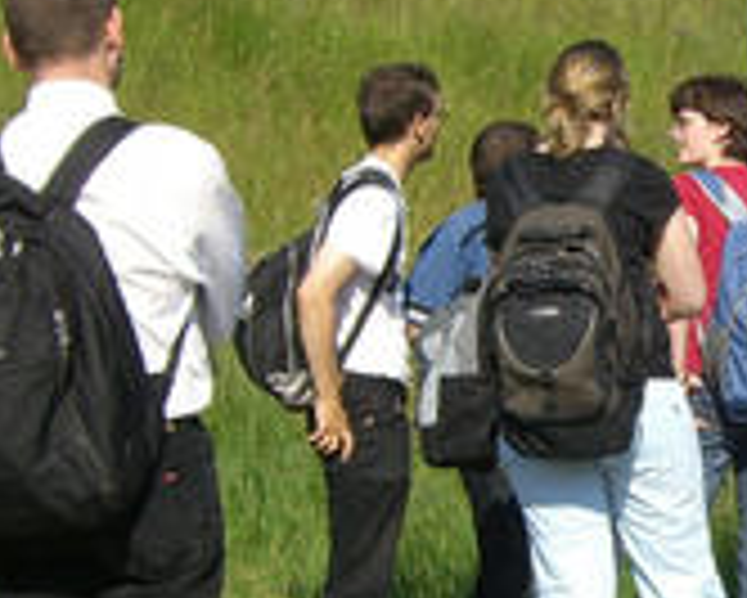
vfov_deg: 10.8
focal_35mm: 143
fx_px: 3163
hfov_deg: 13.1
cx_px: 882
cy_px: 360
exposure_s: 1/640
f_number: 4.3
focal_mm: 6.2
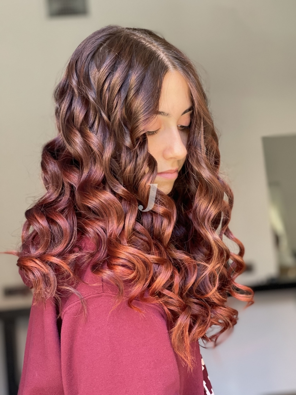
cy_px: 198
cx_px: 148
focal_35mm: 64
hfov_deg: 22.9
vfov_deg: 30.3
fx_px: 730
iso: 200
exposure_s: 1/121
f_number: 2.2
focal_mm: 7.5
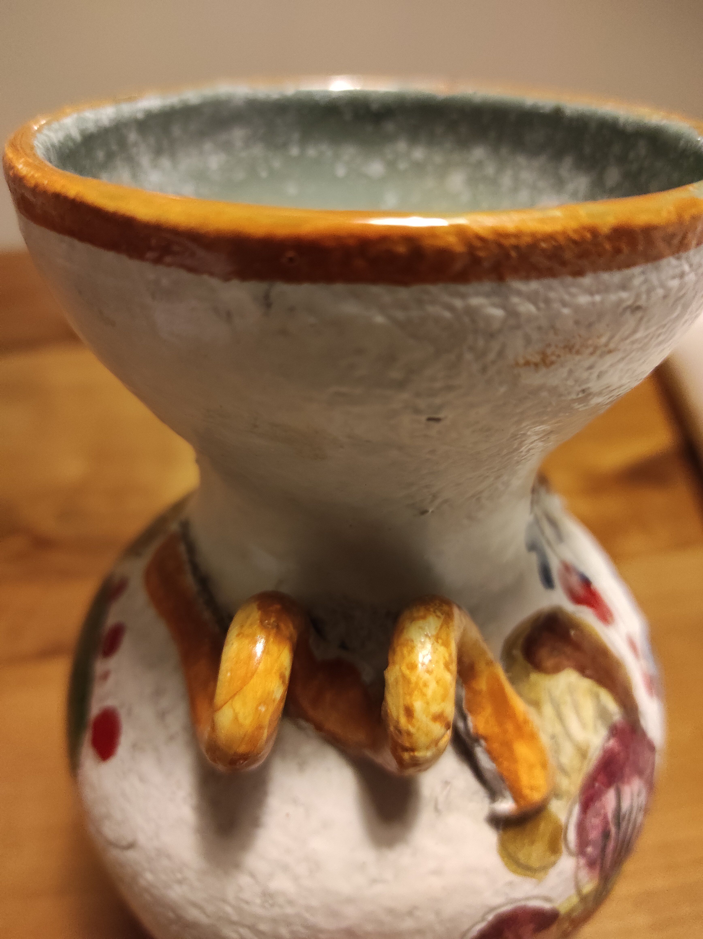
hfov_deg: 54.8
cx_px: 352
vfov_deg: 69.4
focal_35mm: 25
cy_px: 470
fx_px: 678
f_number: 1.89
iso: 1014
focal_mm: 5.43
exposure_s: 1/33
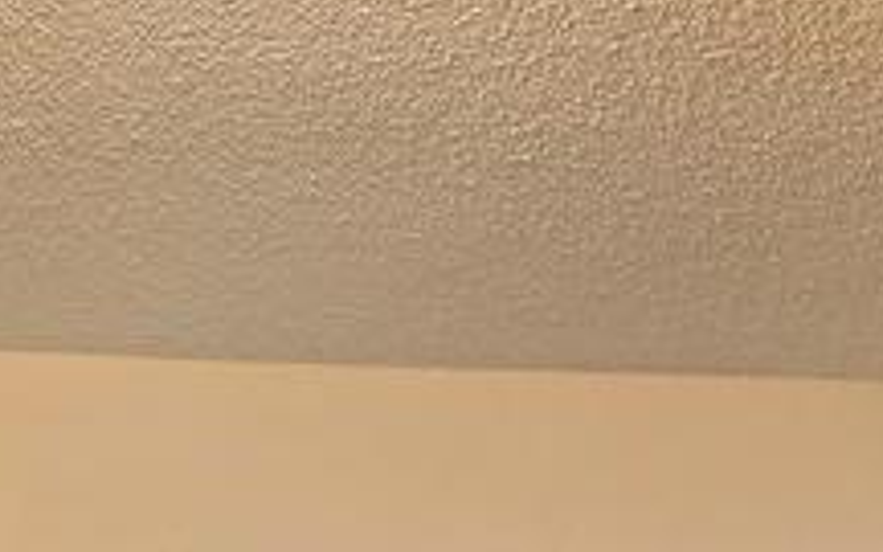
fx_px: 2936
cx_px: 278
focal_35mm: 122
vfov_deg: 8.7
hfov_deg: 17.1
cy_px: 1717
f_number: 1.7
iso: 250
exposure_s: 1/120
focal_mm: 6.3
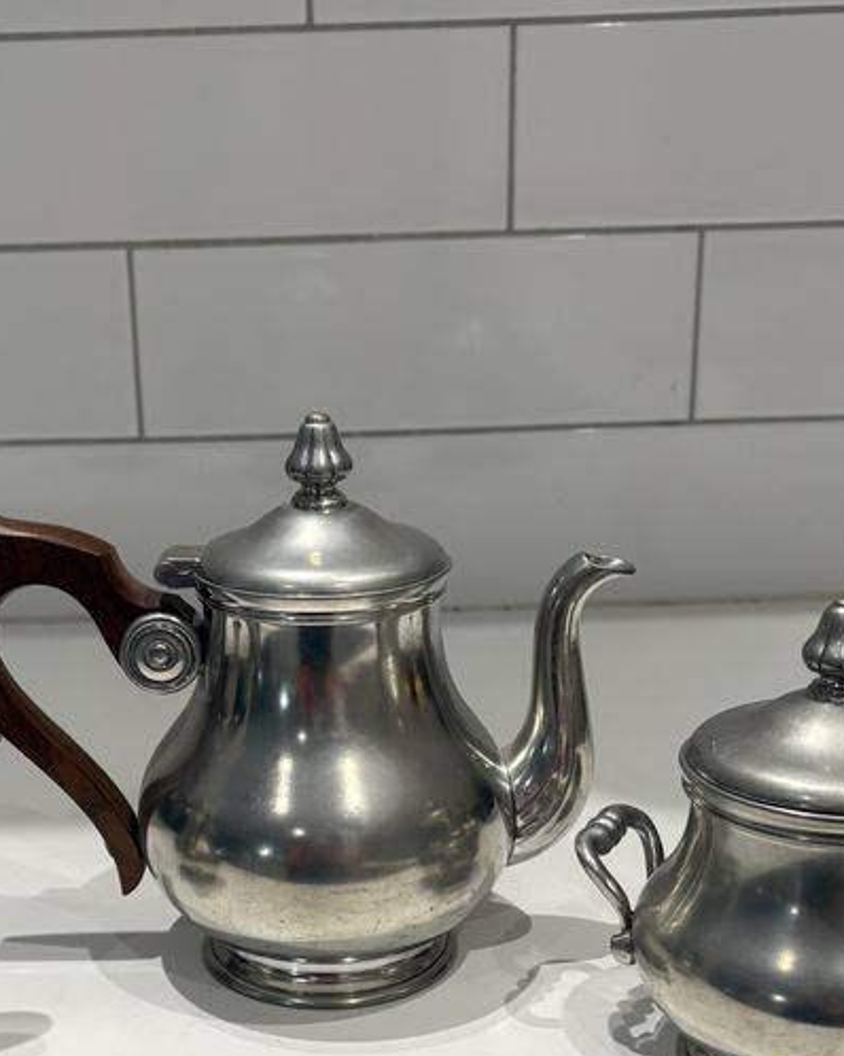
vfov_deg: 36.1
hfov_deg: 29.5
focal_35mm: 51
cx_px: 312
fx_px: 1593
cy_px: 755
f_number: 1.6
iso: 64
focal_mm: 5.96
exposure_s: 1/100
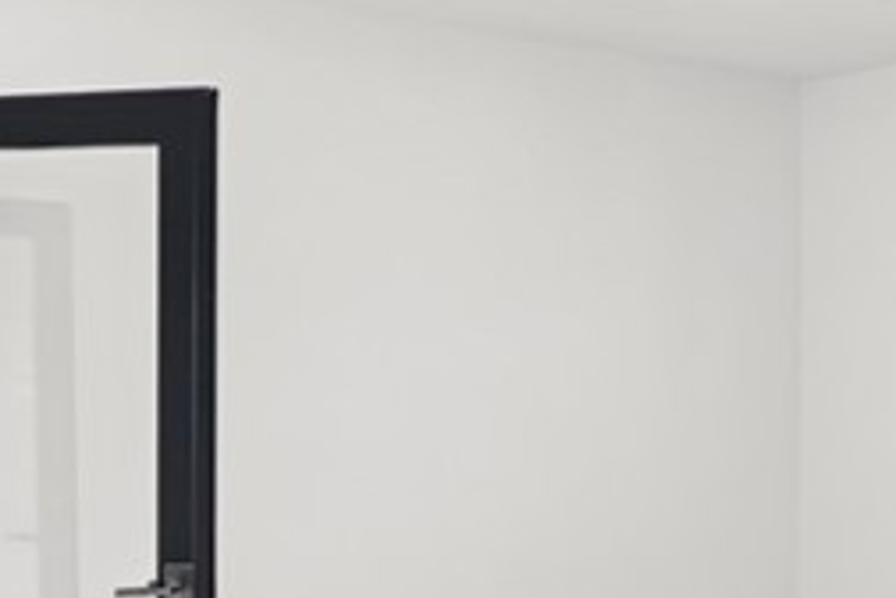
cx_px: 608
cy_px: 400
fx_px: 1618
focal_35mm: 65
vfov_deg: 20.8
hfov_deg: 30.7
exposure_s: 1/25
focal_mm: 16
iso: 100
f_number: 9
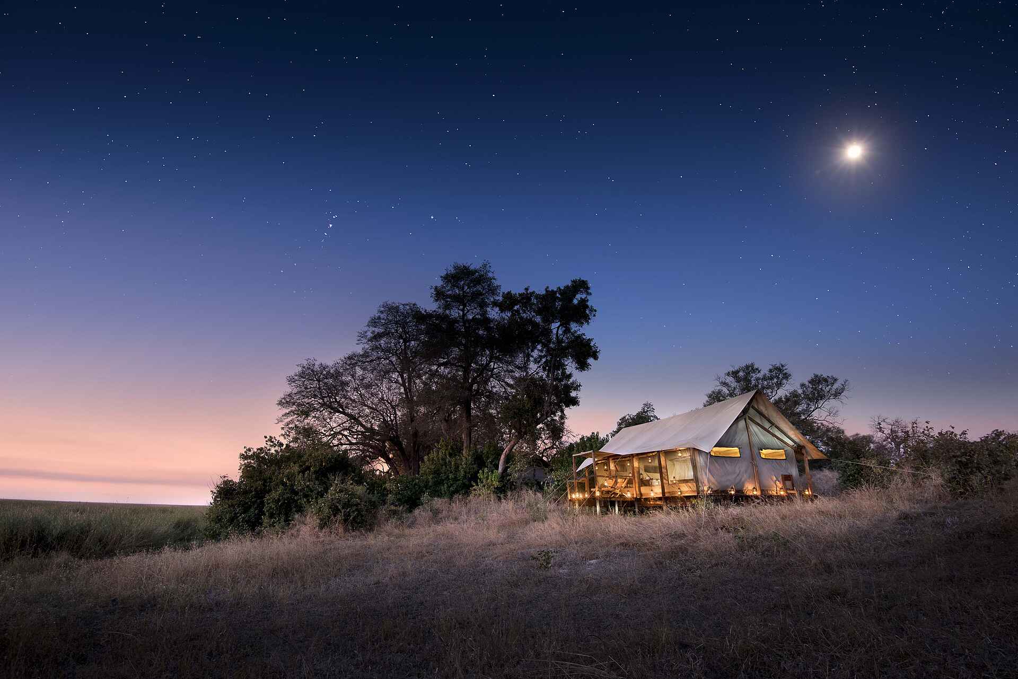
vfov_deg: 73.8
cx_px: 509
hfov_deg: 96.7
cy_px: 340
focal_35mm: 16
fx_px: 453
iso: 200
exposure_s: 30
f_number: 6.7
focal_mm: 16
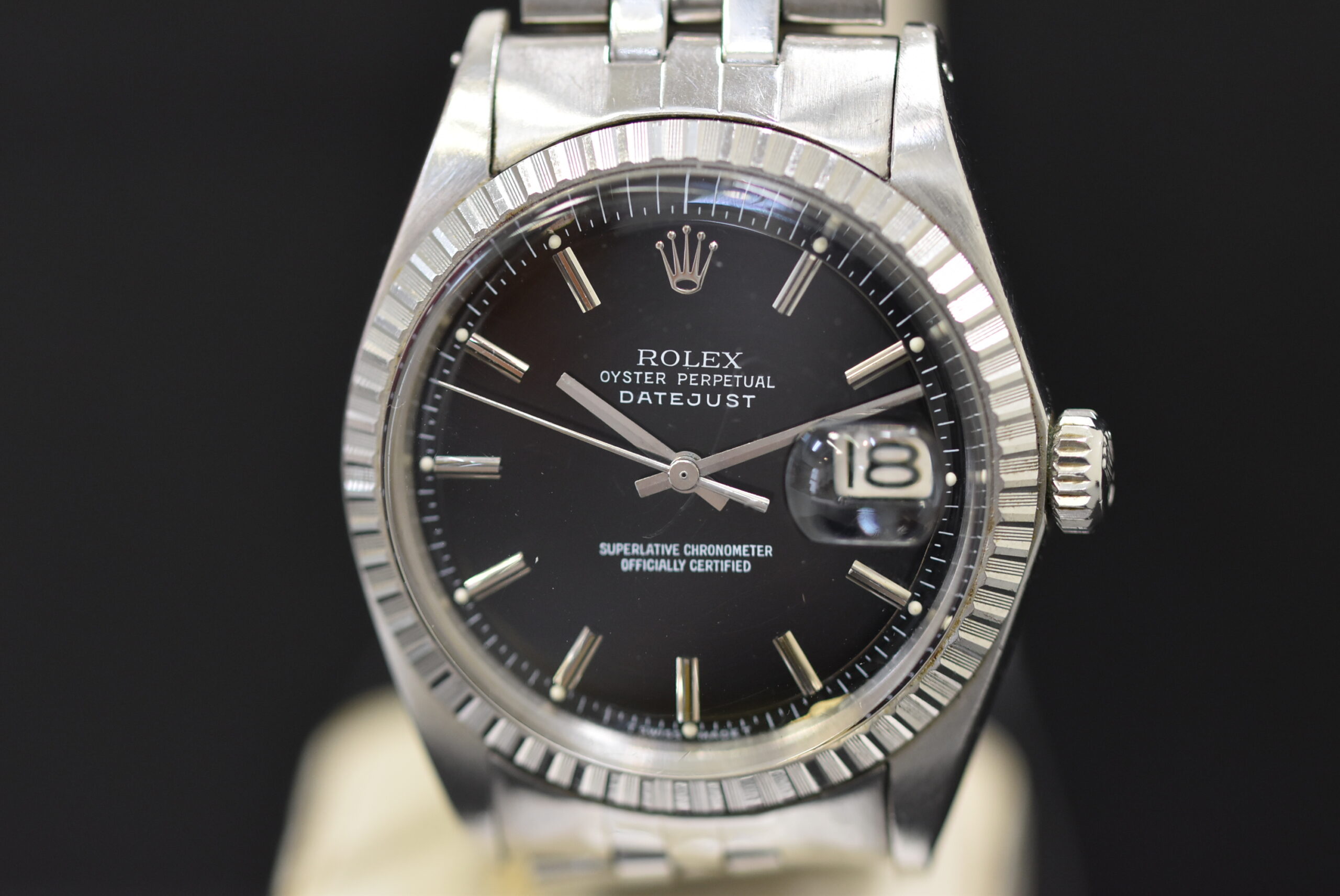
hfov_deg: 15.2
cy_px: 448
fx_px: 5029
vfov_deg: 10.2
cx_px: 670
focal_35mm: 135
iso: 1000
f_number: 4
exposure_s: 1/125
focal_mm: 90
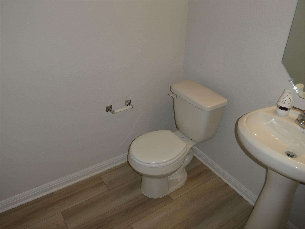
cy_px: 114
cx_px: 152
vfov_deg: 49.7
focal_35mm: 28
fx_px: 247
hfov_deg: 63.4
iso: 80
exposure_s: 1/60
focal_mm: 5
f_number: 3.5
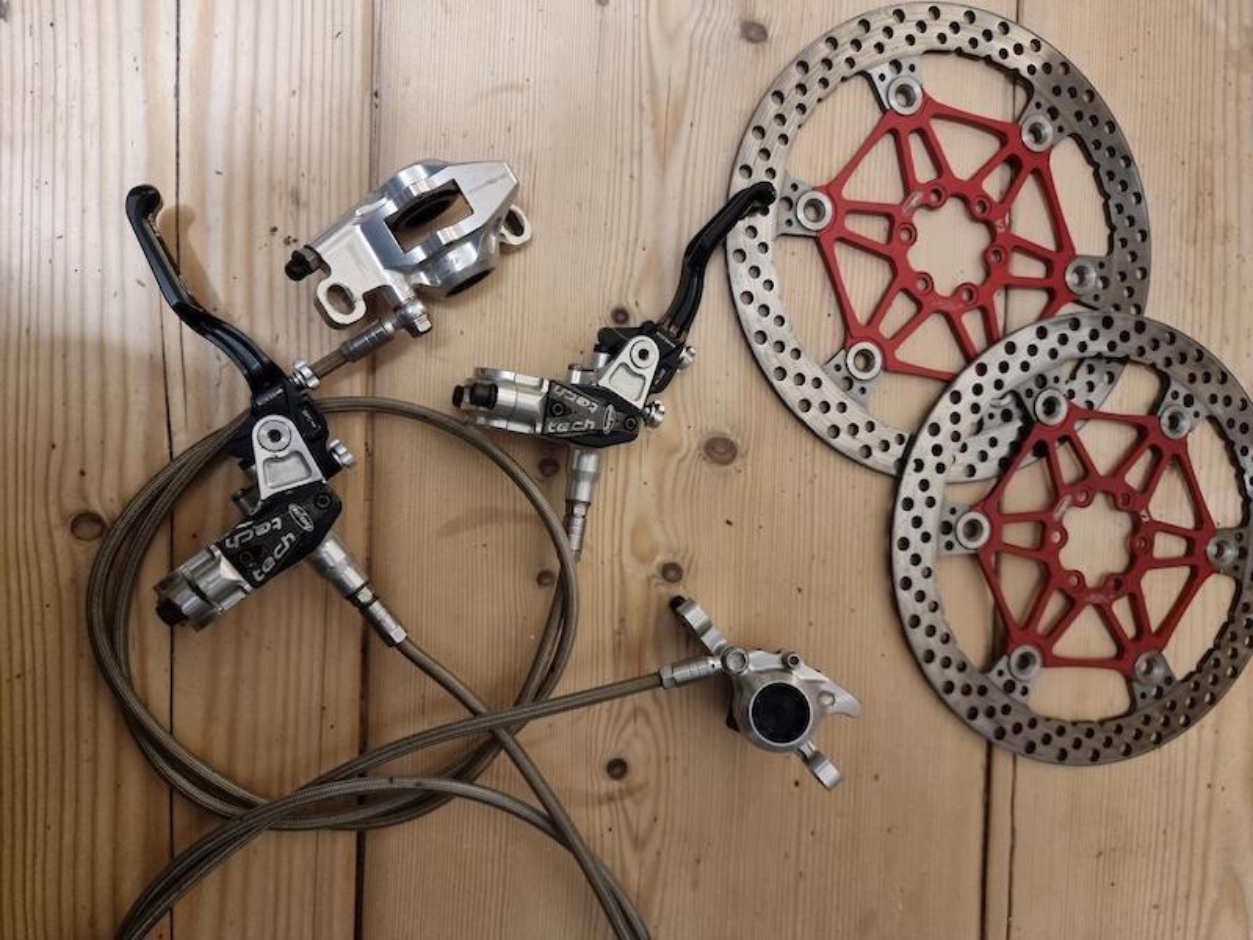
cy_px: 470
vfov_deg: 56.8
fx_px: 869
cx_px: 626
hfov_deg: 71.6
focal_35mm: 24
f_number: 1.8
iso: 640
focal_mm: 6.7
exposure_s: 1/33
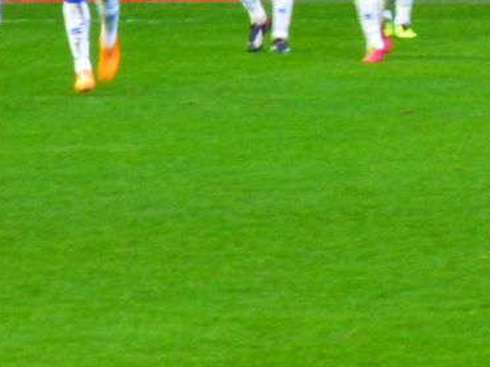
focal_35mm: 1541
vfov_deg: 1.0
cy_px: -111
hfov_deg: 1.3
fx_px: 21799
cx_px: 253
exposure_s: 1/25
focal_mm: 86
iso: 400
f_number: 6.4
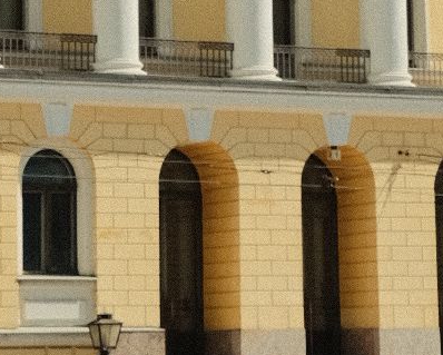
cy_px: -208
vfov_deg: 8.4
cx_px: 163
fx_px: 2362
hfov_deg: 10.7
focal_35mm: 180
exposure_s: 1/12000
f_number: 3.2
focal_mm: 28.9
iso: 1600
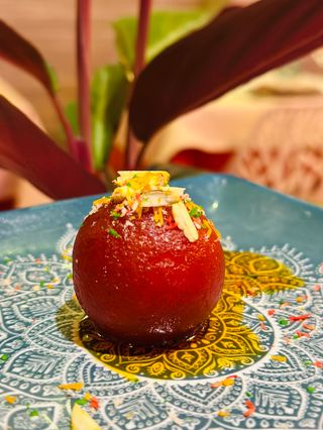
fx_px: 597
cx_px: 162
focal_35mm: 48
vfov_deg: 39.6
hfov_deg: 30.3
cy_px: 215
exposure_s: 1/33
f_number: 1.78
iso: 500
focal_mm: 6.86
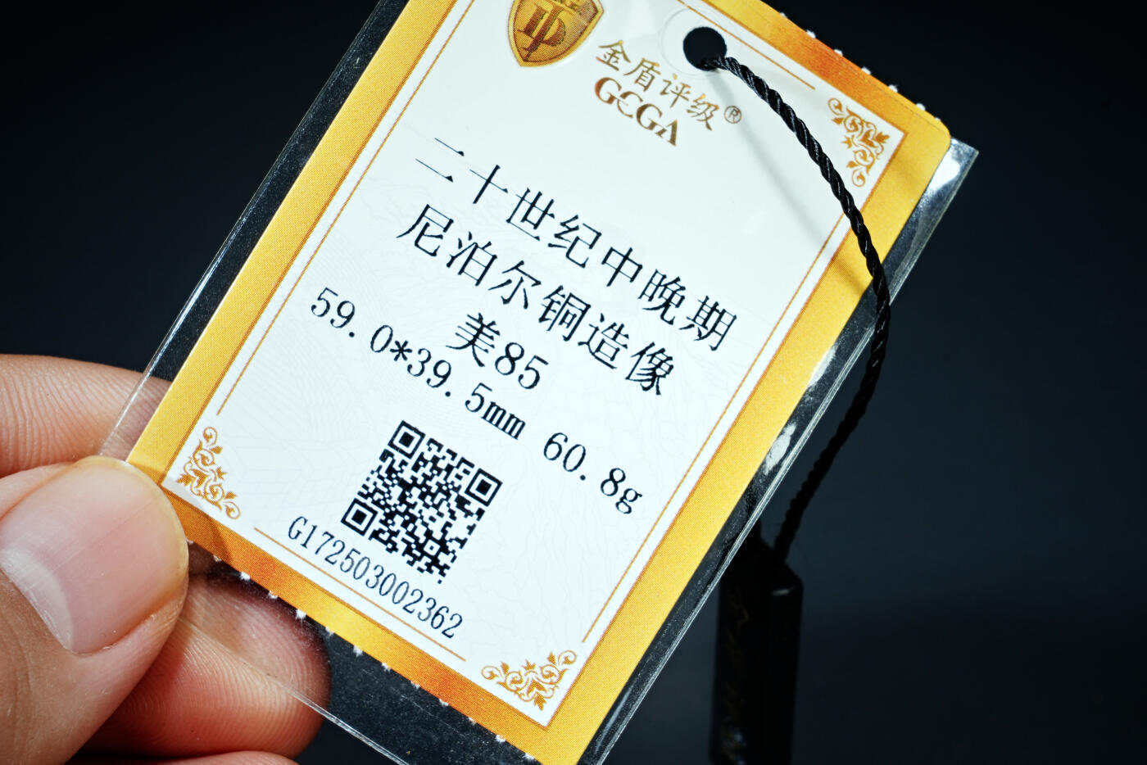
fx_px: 4589
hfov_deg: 14.2
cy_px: 382
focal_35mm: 144
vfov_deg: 9.5
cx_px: 574
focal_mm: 96
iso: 100
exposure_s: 1/160
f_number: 18
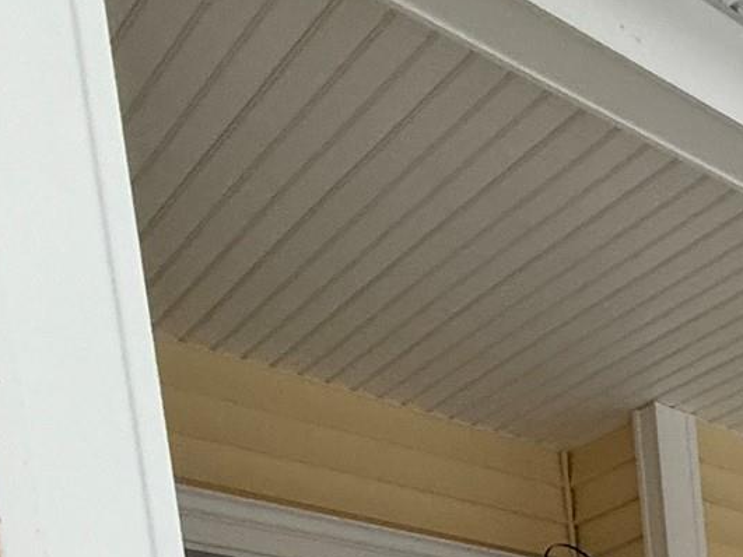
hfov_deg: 23.3
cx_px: 1262
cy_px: 1036
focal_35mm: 54
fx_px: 1159
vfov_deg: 19.3
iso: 250
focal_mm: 2.22
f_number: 2.2
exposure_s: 1/99
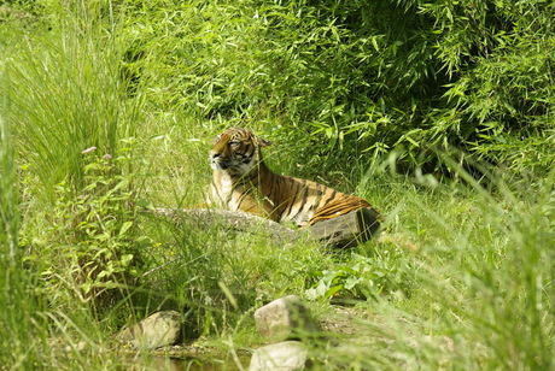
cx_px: 278
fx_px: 2431
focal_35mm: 158
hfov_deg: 13.0
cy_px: 186
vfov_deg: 8.7
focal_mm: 105
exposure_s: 1/125
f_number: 6.7
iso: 100
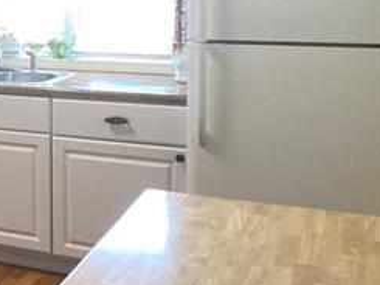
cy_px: 19
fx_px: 1285
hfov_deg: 15.7
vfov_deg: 12.6
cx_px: -158
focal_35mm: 117
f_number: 1.8
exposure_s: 1/60
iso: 100
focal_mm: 3.99
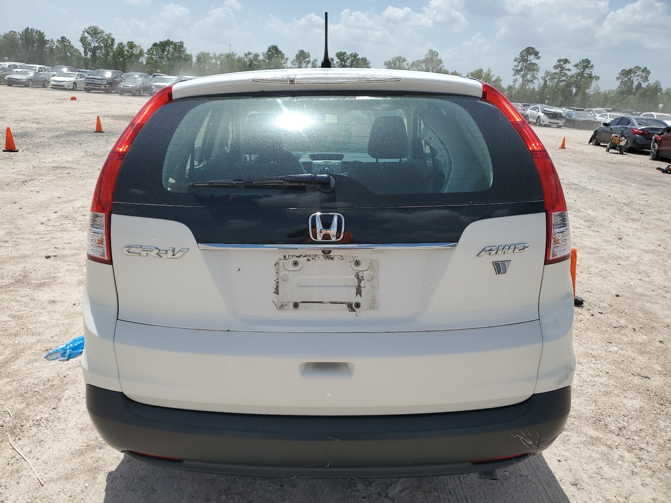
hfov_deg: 67.3
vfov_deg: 53.1
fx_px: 504
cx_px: 336
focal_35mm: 26
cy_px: 252
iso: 50
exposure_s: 1/5000
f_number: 1.5
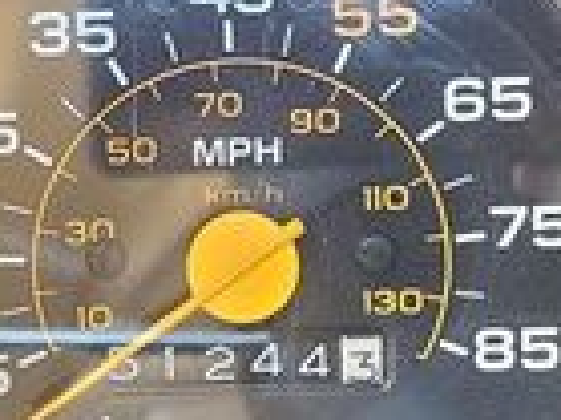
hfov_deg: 16.4
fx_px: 1943
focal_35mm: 120
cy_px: 206
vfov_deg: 12.3
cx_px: 238
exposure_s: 1/40
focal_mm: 5.4
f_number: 1.8
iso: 320
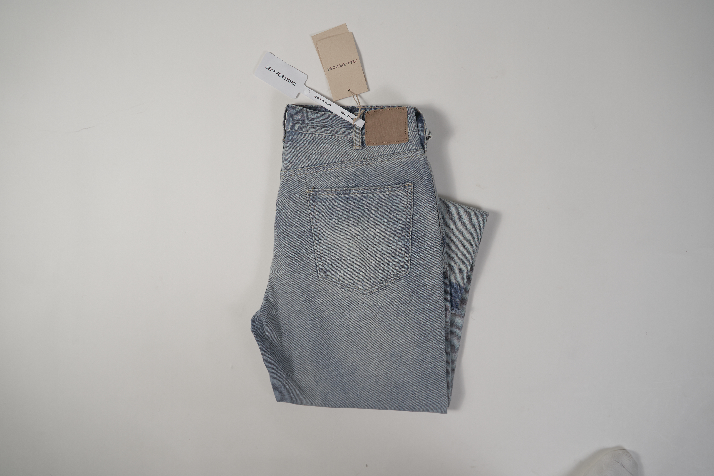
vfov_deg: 46.4
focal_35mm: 28
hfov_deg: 65.5
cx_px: 357
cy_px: 238
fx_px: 555
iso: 160
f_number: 4
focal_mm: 28
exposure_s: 1/160
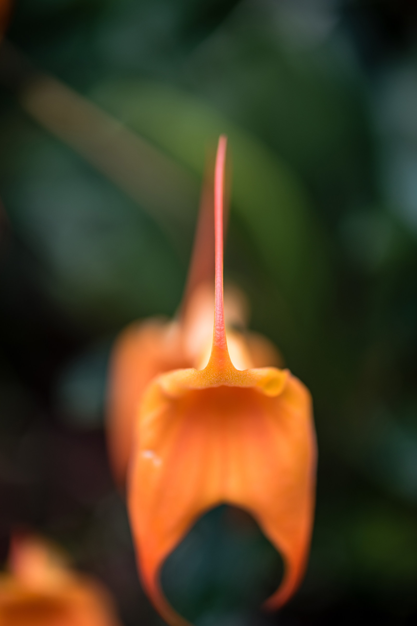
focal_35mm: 105
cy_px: 313
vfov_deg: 19.5
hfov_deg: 13.0
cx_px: 208
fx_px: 1823
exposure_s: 1/160
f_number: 3.3
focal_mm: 105
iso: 100
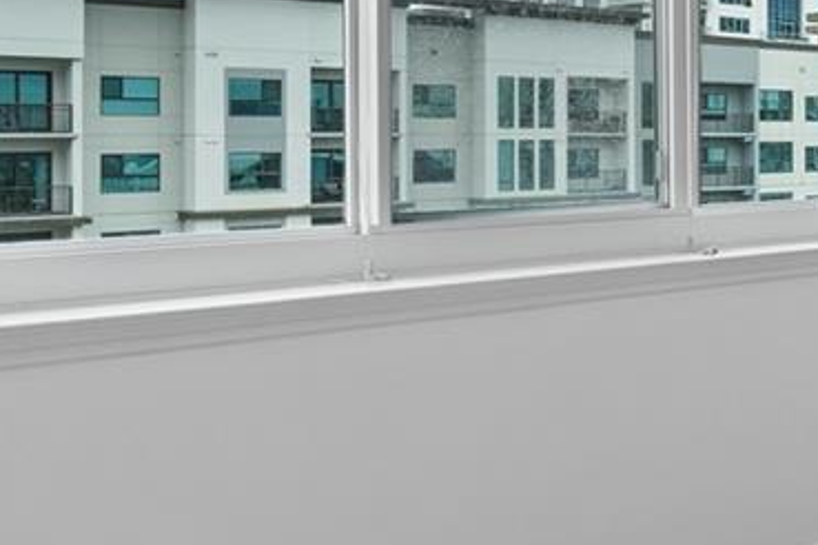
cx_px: 1204
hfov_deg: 27.5
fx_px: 1181
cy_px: 153
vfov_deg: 25.7
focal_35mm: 52
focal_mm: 8
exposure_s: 1/15
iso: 320
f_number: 7.1
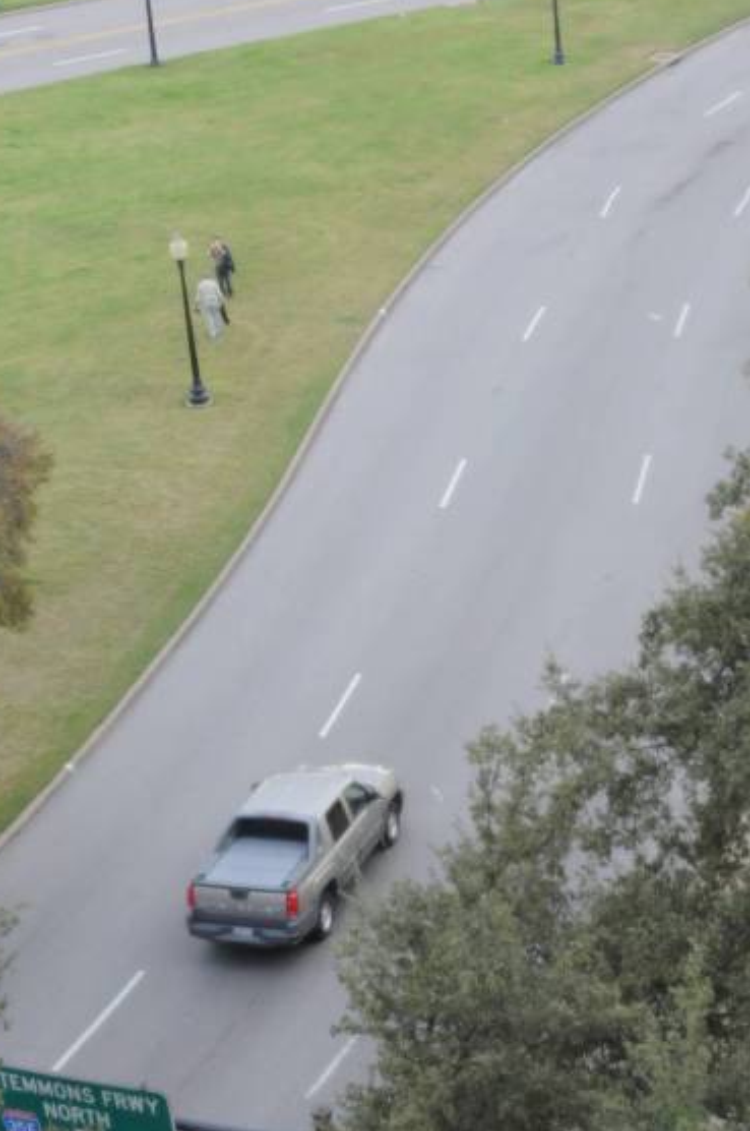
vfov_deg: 22.4
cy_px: 541
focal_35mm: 91
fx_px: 2852
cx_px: 492
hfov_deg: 15.0
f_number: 4
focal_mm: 28
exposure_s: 1/640
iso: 800
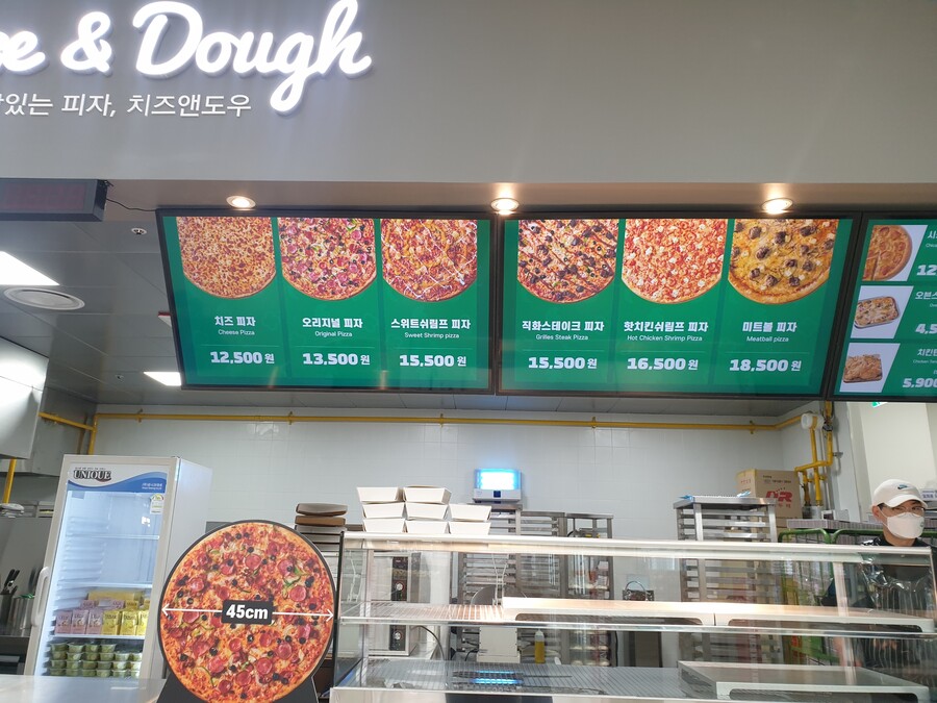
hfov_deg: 67.3
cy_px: 352
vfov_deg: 53.1
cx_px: 468
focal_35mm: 26
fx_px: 704
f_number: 2.4
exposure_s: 1/60
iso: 125
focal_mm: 4.3
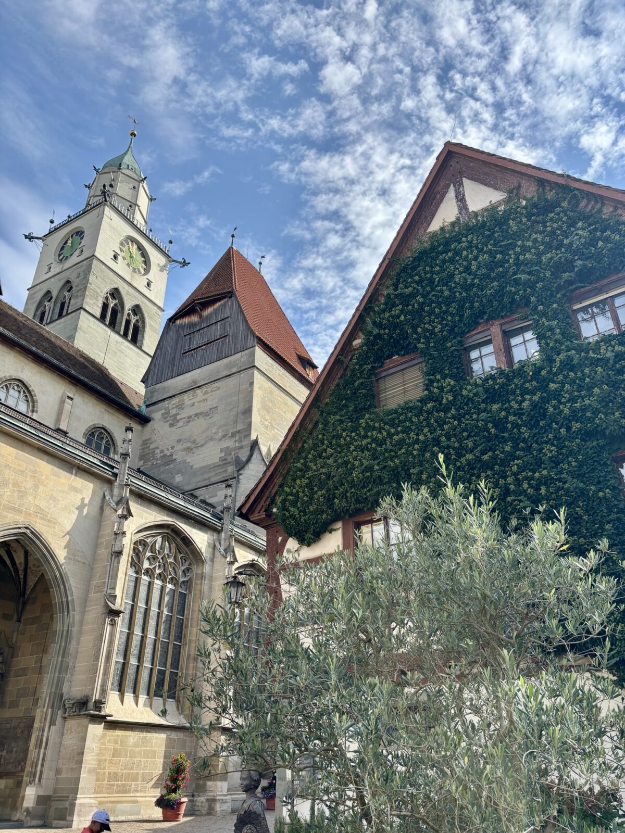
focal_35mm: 26
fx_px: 626
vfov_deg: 67.3
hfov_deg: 53.1
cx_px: 312
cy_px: 416
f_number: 1.6
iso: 50
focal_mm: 5.96
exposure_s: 1/2451
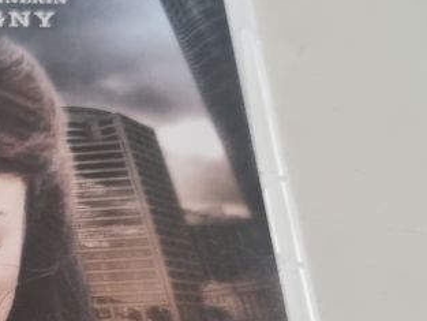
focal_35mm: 83
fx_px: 1024
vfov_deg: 17.3
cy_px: 332
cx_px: -109
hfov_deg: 21.5
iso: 500
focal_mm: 5.4
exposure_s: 1/50
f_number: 1.8
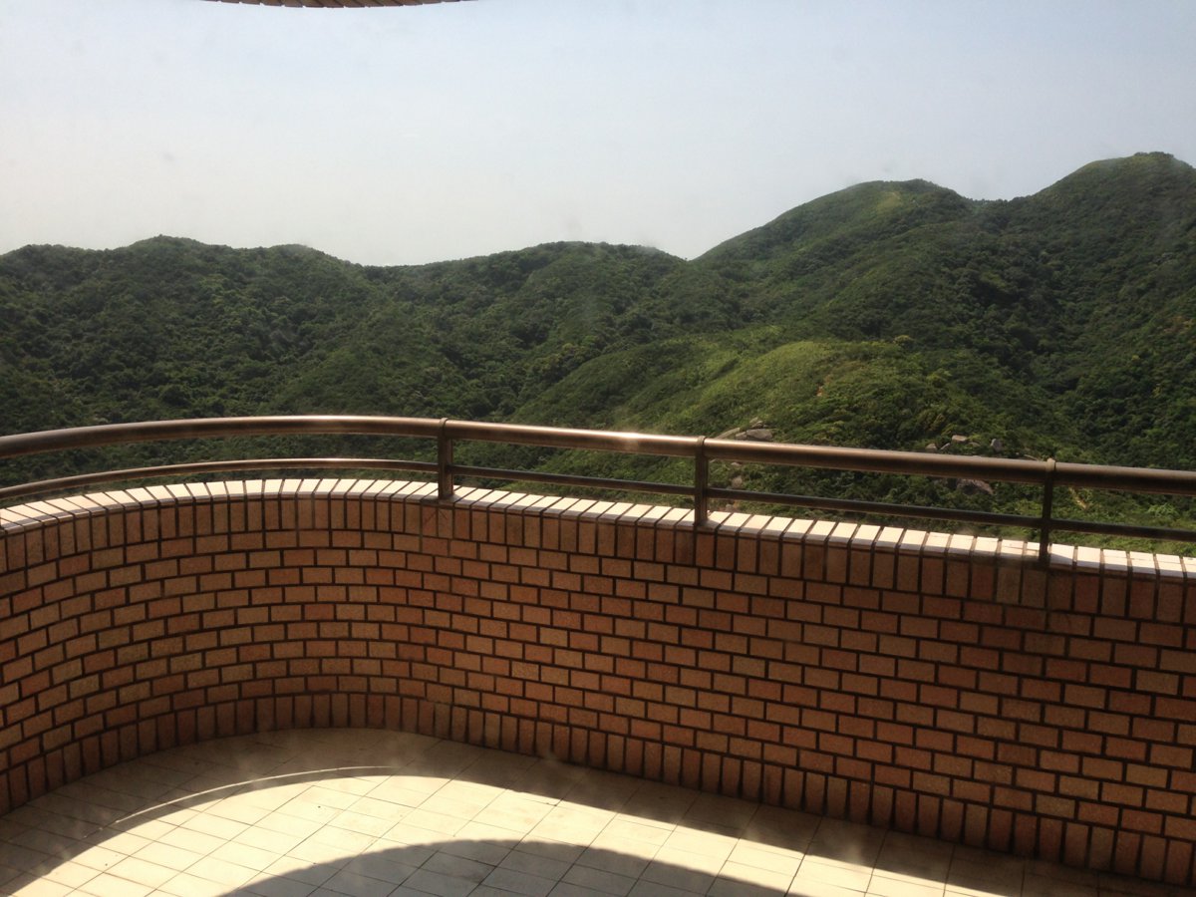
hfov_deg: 55.4
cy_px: 448
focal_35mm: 33
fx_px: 1140
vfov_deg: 42.9
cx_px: 598
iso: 50
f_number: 2.4
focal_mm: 4.12
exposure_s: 1/1022
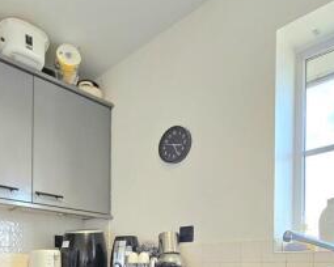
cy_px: 266
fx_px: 287
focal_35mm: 29
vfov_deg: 43.0
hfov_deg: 57.2
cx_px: 81
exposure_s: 1/50.3
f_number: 2.2
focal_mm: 2.2
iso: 80
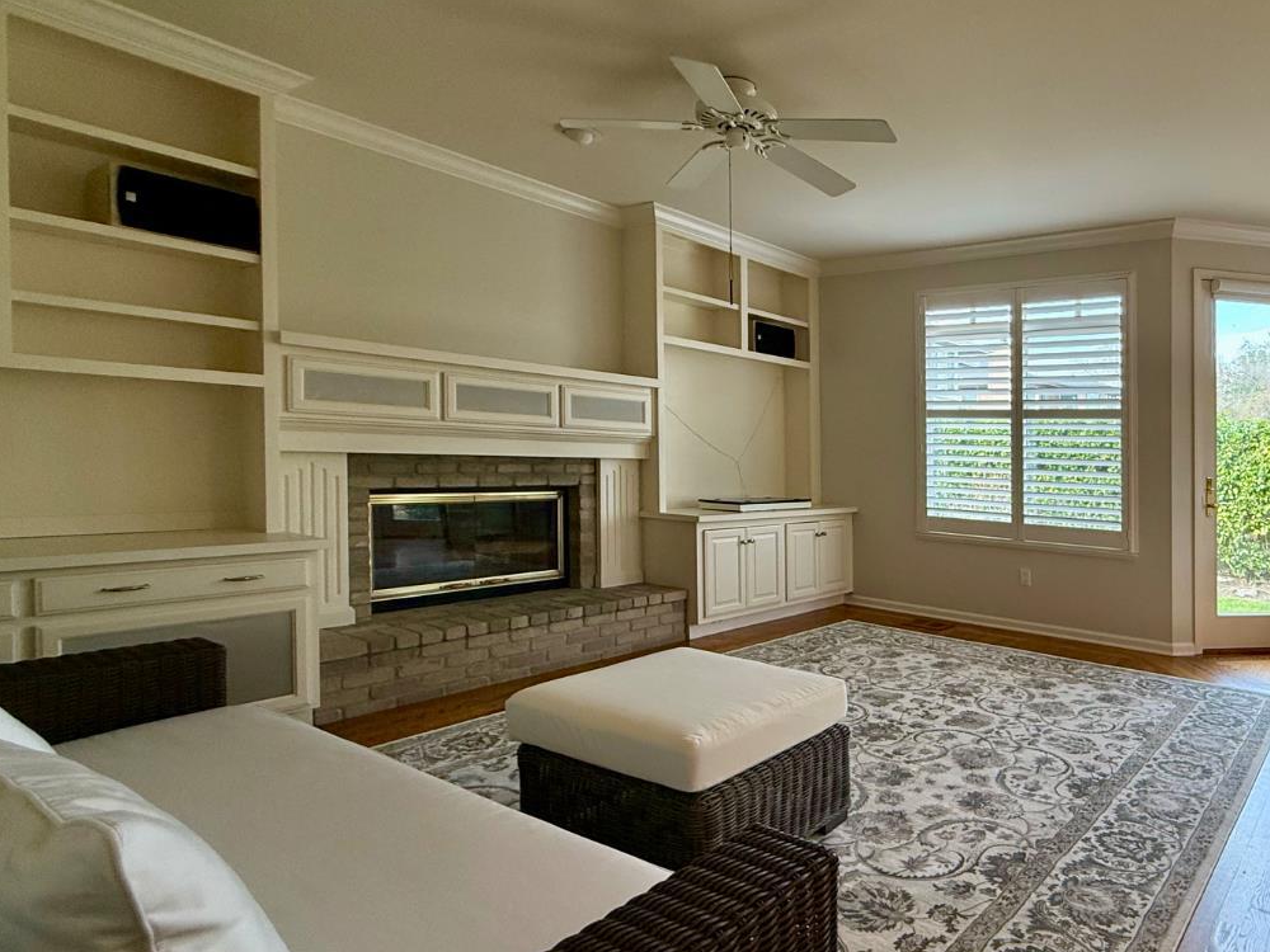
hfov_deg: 76.6
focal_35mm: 21
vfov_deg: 63.2
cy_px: 539
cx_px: 842
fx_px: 770
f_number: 2.2
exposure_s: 1/120
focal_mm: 2.22
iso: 160
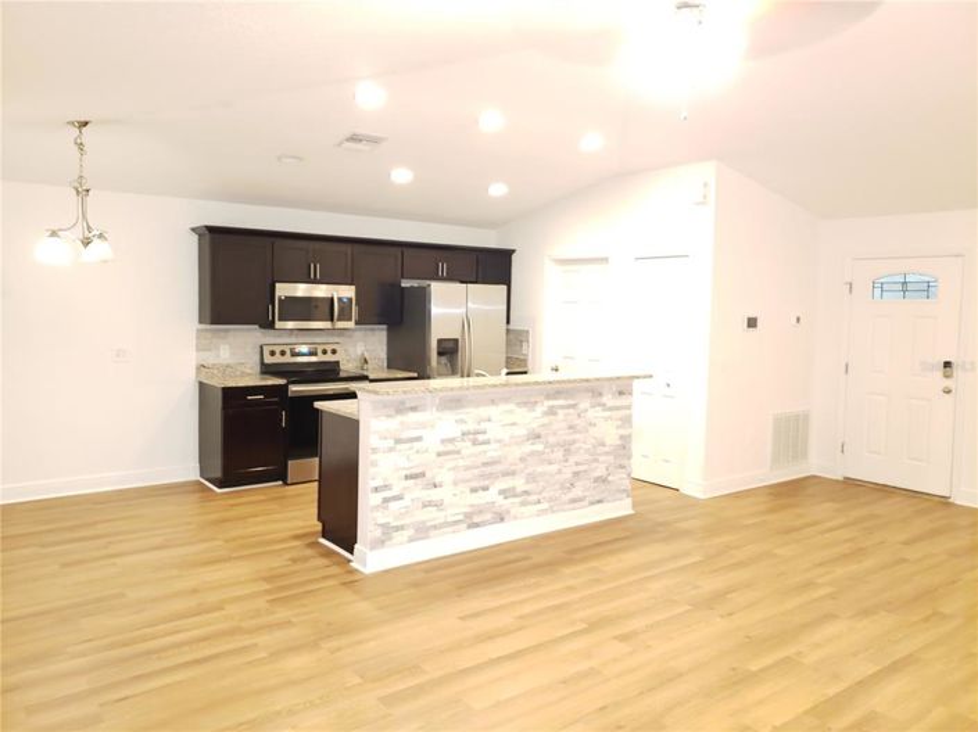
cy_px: 366
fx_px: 734
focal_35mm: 26
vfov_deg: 53.0
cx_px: 489
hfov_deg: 67.3
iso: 200
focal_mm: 4.3
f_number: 1.5
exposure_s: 1/10
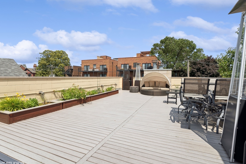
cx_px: 121
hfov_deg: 90.0
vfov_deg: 67.4
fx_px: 123
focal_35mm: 18
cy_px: 80
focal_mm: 17
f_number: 8
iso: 320
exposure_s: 1/1600
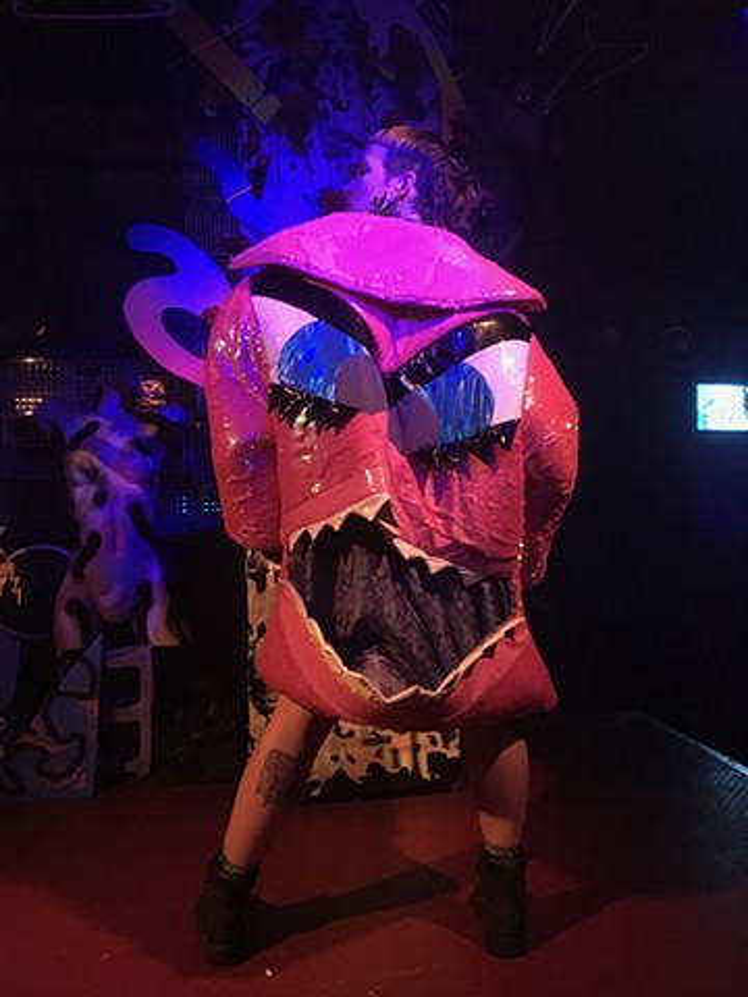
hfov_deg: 48.2
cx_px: 374
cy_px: 498
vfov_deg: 61.7
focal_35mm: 29
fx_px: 836
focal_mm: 4.2
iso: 320
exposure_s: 1/15
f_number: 2.2
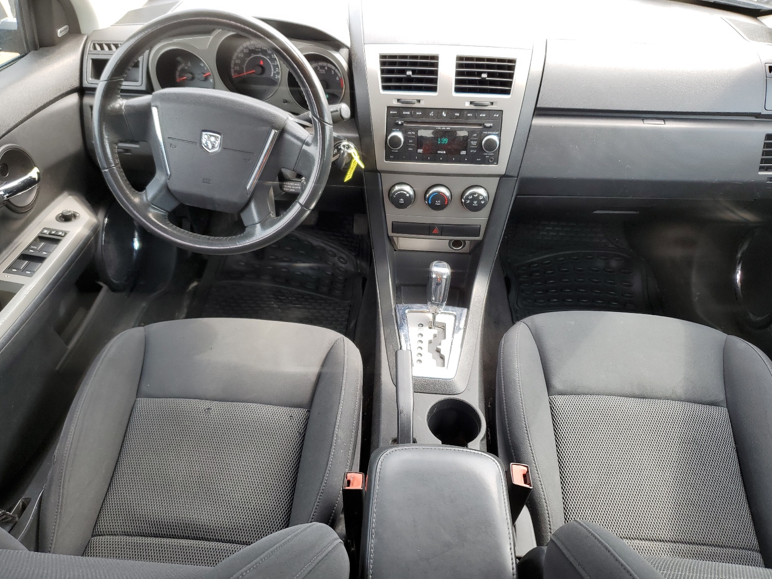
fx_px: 602
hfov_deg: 65.3
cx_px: 383
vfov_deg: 51.4
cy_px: 282
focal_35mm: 27
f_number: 1.5
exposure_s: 1/179
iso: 50
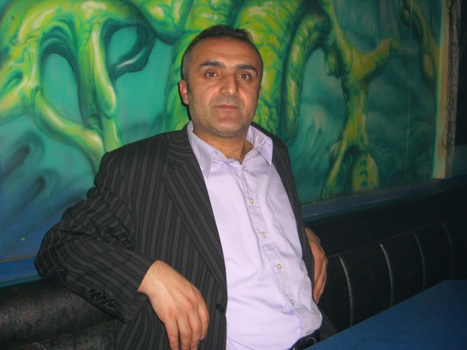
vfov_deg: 37.7
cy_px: 175
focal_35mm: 38
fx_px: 513
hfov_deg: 49.0
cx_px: 234
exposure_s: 1/60
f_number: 2.8
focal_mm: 7.9
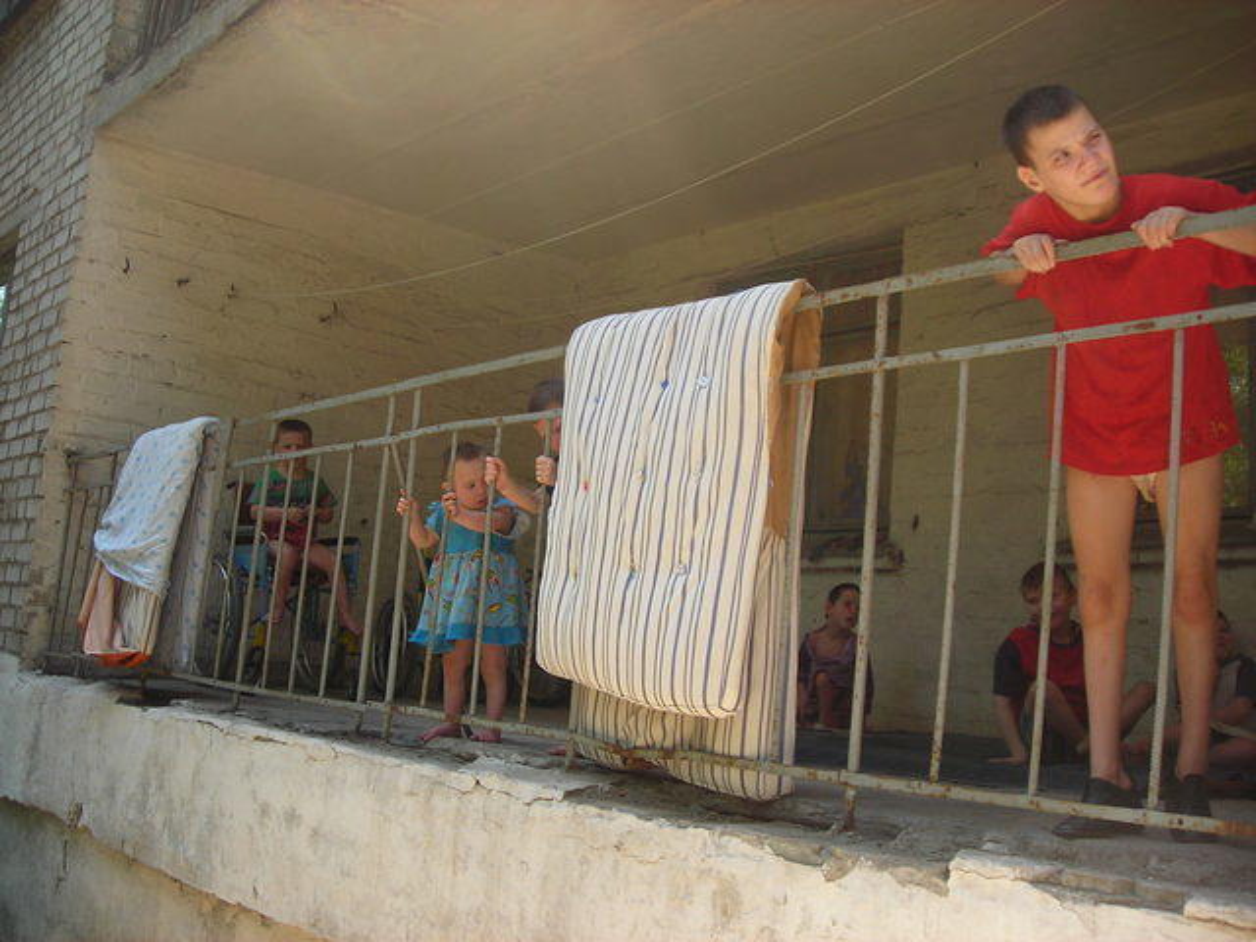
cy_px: 471
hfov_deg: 49.0
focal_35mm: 38
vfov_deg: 37.7
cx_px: 628
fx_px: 1379
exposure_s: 1/108
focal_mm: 6.3
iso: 50
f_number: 3.2
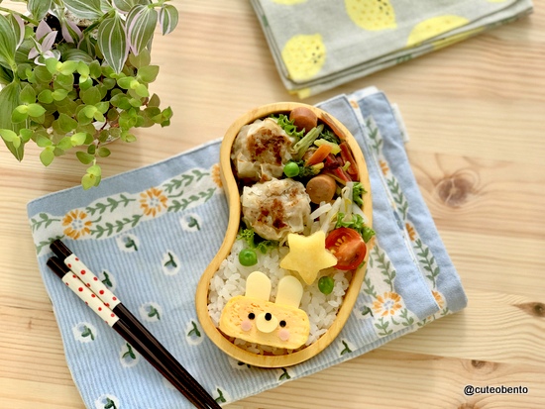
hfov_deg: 36.8
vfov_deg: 28.1
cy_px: 204
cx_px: 272
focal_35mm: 52
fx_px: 819
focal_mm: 6
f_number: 2.4
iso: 16
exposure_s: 1/171
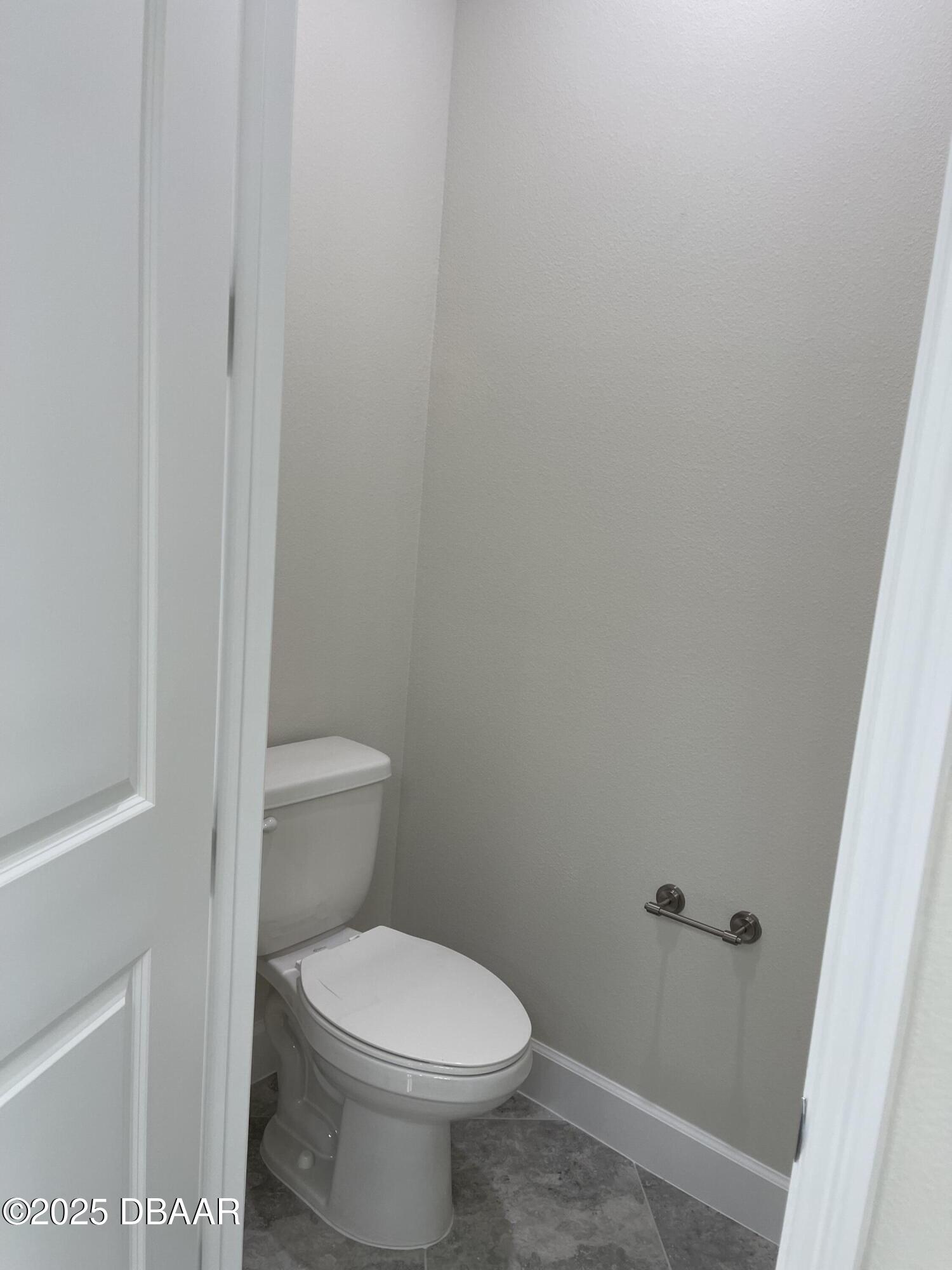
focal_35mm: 25
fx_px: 917
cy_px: 635
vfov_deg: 69.4
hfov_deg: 54.9
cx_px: 476
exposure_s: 1/120
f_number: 1.6
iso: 50
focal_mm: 5.1
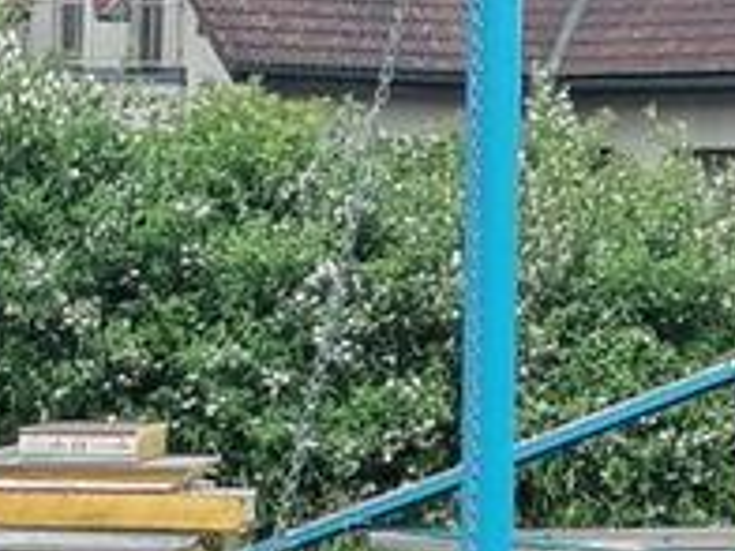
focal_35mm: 218
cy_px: 1844
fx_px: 4629
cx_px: 232
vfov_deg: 6.1
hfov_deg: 9.1
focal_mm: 4.75
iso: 50
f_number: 1.8
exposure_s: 1/470
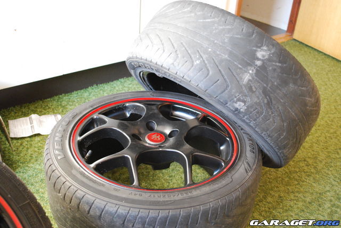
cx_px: 170
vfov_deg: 36.9
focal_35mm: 36
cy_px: 114
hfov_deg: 53.1
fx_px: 341
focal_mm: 24
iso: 1600
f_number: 4.2
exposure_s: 1/20
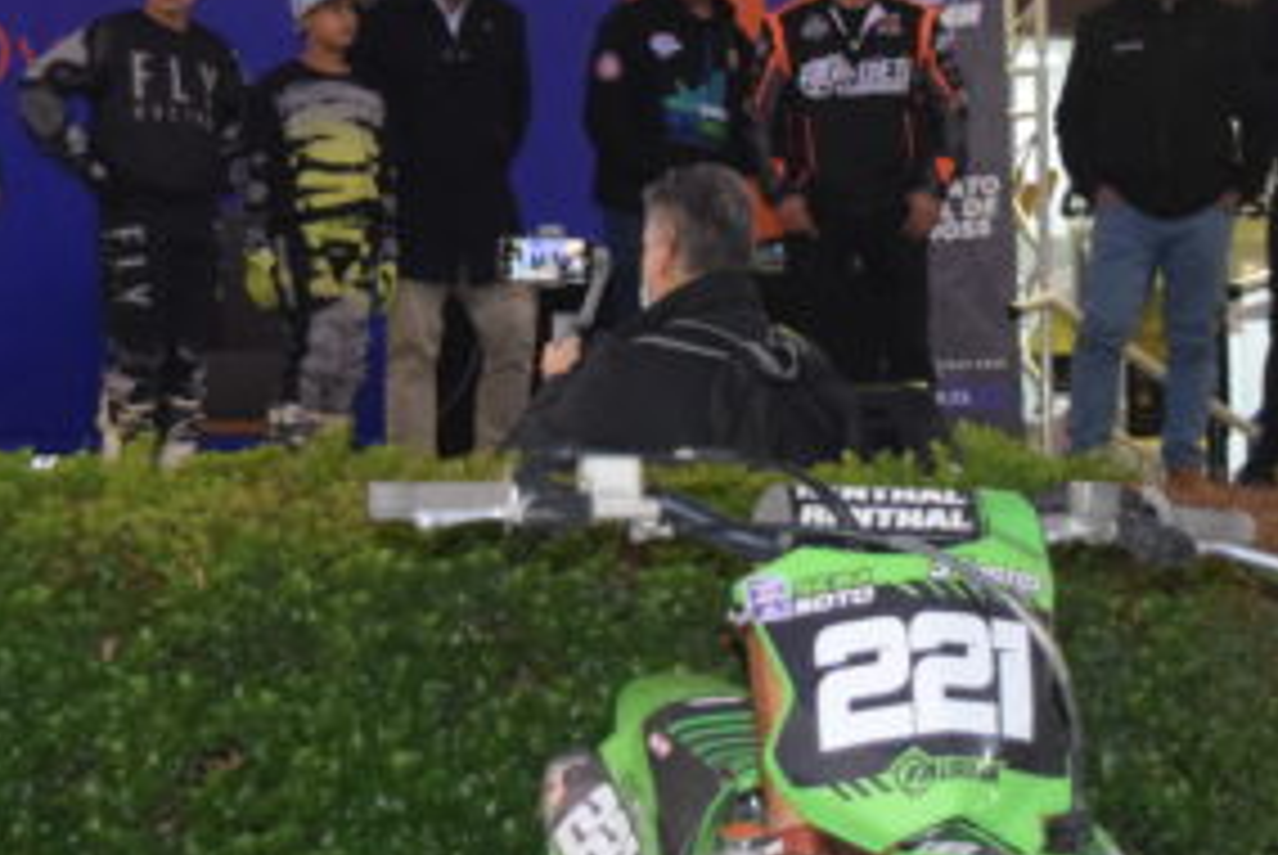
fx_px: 3886
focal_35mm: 109
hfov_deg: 18.7
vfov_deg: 12.5
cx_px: 711
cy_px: 266
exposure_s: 1/60
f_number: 4
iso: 2800
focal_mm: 27
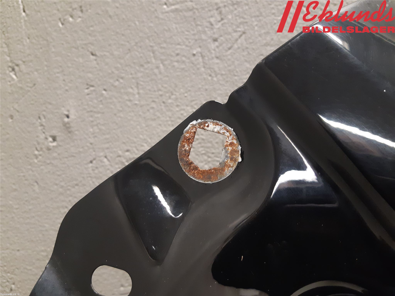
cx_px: 198
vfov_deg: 53.1
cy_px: 148
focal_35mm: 26
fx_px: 297
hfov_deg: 67.3
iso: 250
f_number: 1.7
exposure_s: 1/40
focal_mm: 3.93
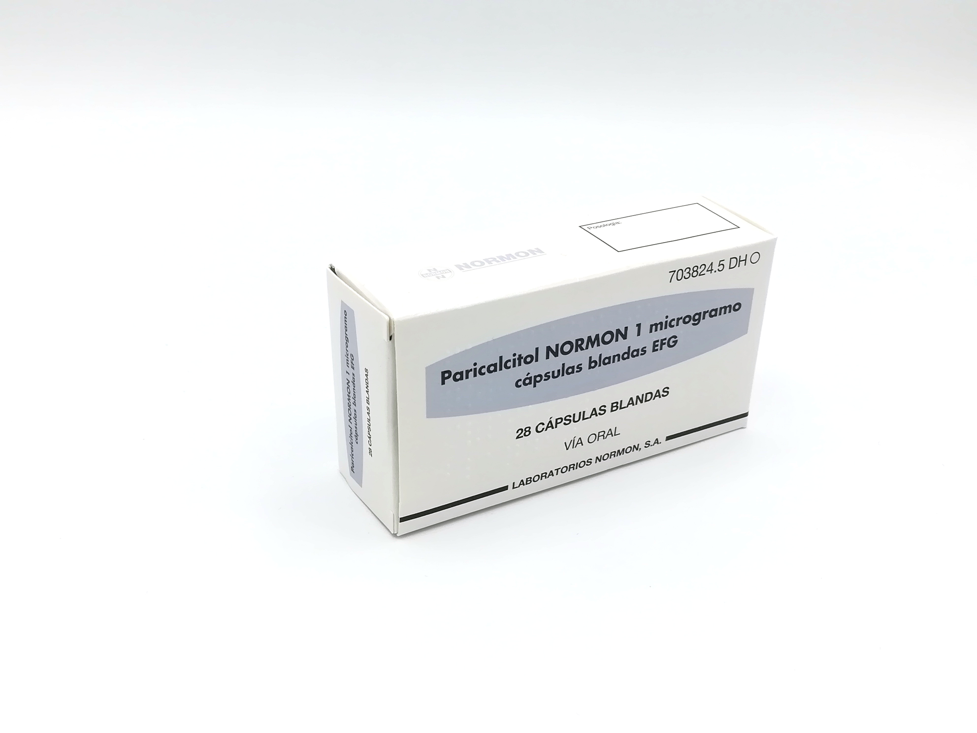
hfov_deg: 46.8
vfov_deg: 36.0
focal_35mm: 40
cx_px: 488
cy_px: 366
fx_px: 1129
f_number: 2.2
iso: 50
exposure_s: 1/467
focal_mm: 3.83
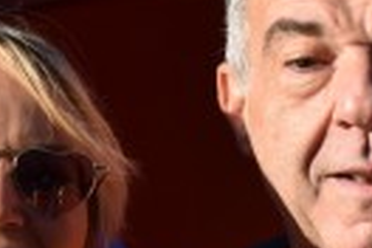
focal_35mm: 259
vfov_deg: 5.3
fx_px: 2676
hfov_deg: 8.0
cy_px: 254
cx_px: 214
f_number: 8
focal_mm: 38
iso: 320
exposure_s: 1/800
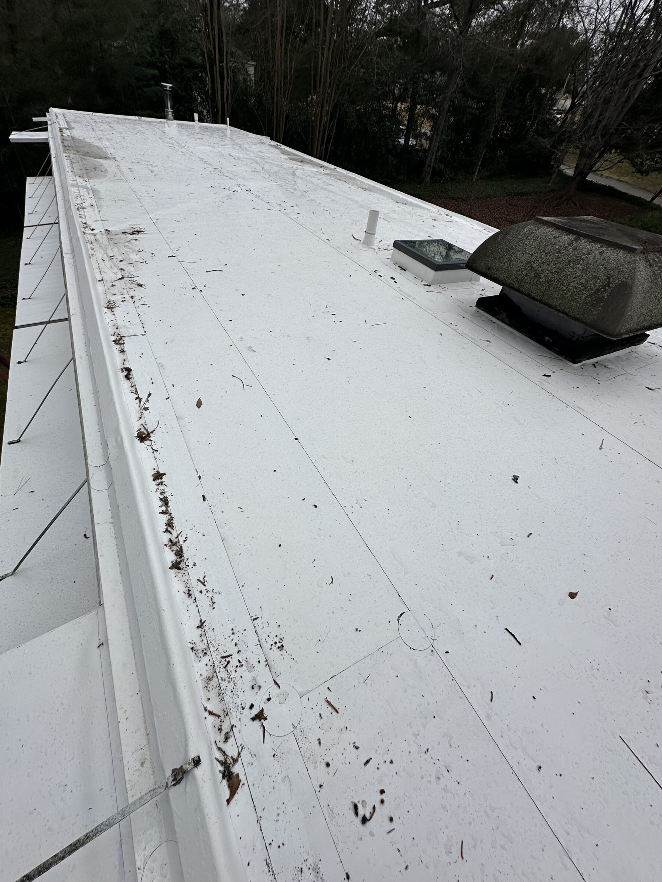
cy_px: 416
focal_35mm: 15
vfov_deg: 98.1
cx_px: 318
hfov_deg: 81.7
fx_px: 382
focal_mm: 2.22
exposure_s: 1/1618
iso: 50
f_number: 2.2
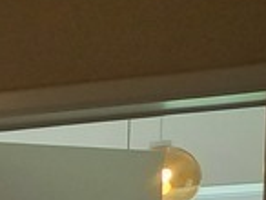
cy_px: 467
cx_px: -645
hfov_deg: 8.5
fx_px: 1347
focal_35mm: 175
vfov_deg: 7.9
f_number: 1.8
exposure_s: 1/49
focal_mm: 4.65
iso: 160
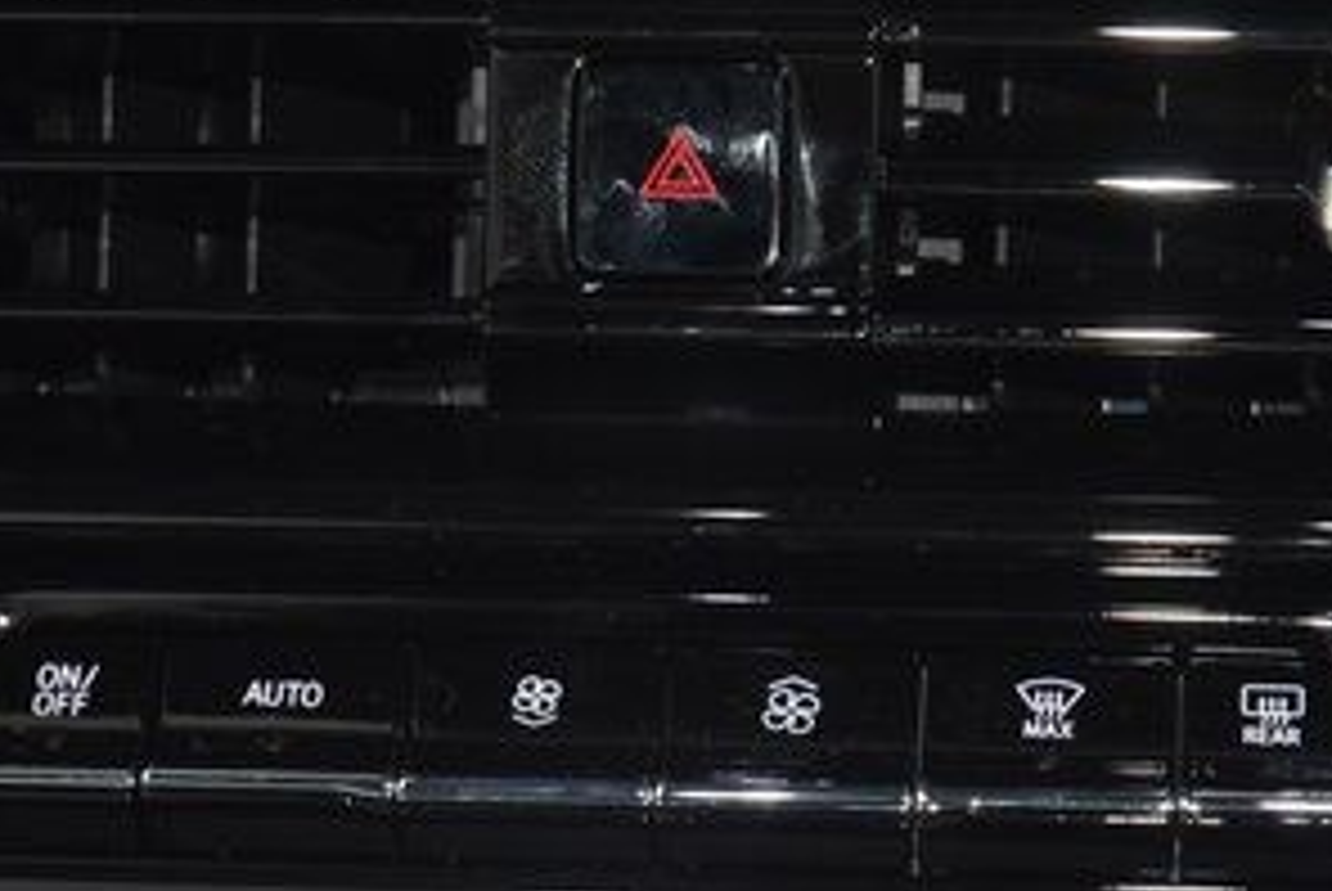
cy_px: 709
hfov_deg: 11.5
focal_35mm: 178
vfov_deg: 7.7
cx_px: 644
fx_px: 6595
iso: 1600
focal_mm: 55
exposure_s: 1/25
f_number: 4.5
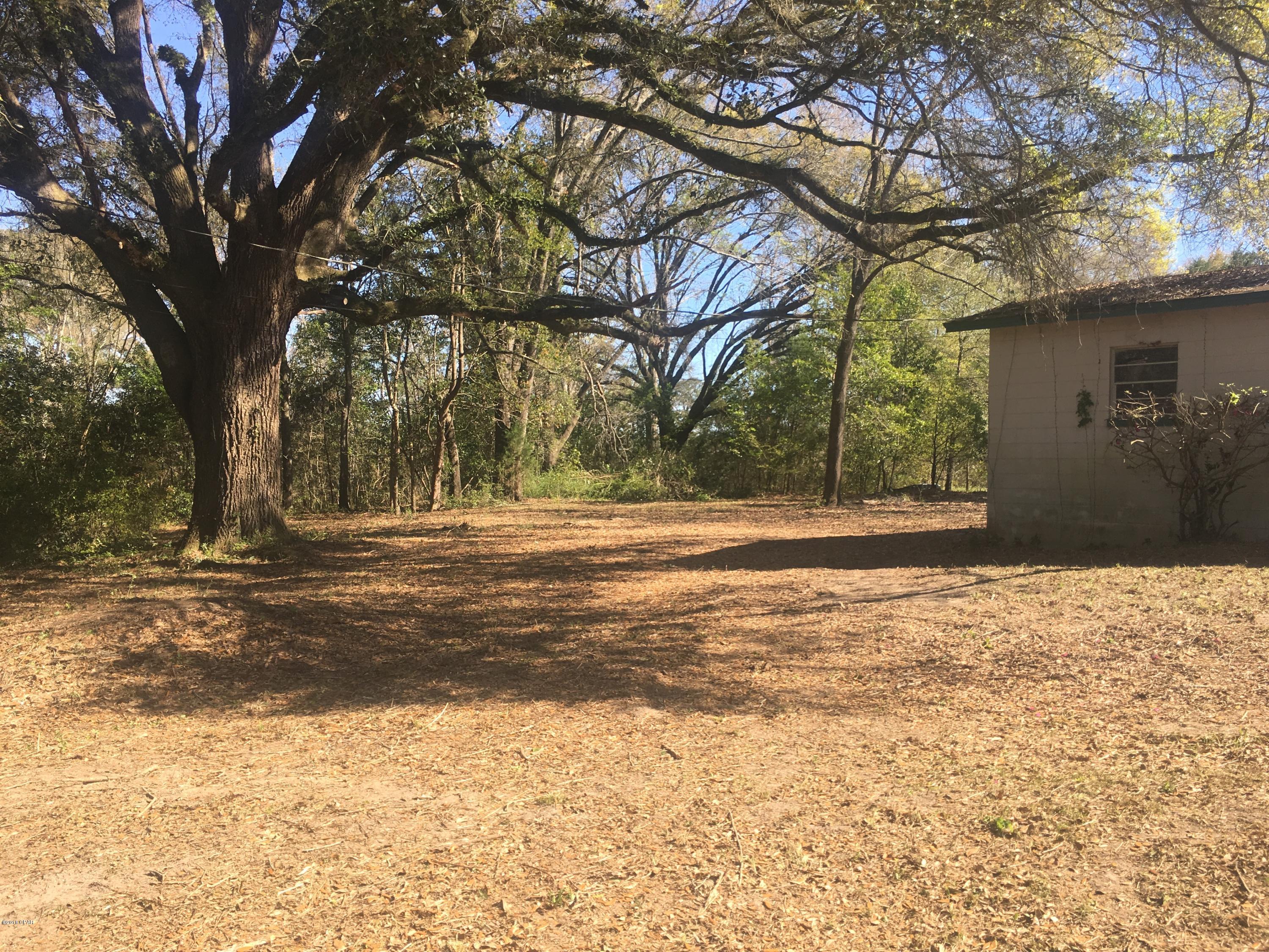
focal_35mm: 29
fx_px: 1063
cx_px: 634
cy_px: 476
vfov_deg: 48.2
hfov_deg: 61.7
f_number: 2.2
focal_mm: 4.15
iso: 25
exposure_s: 1/490
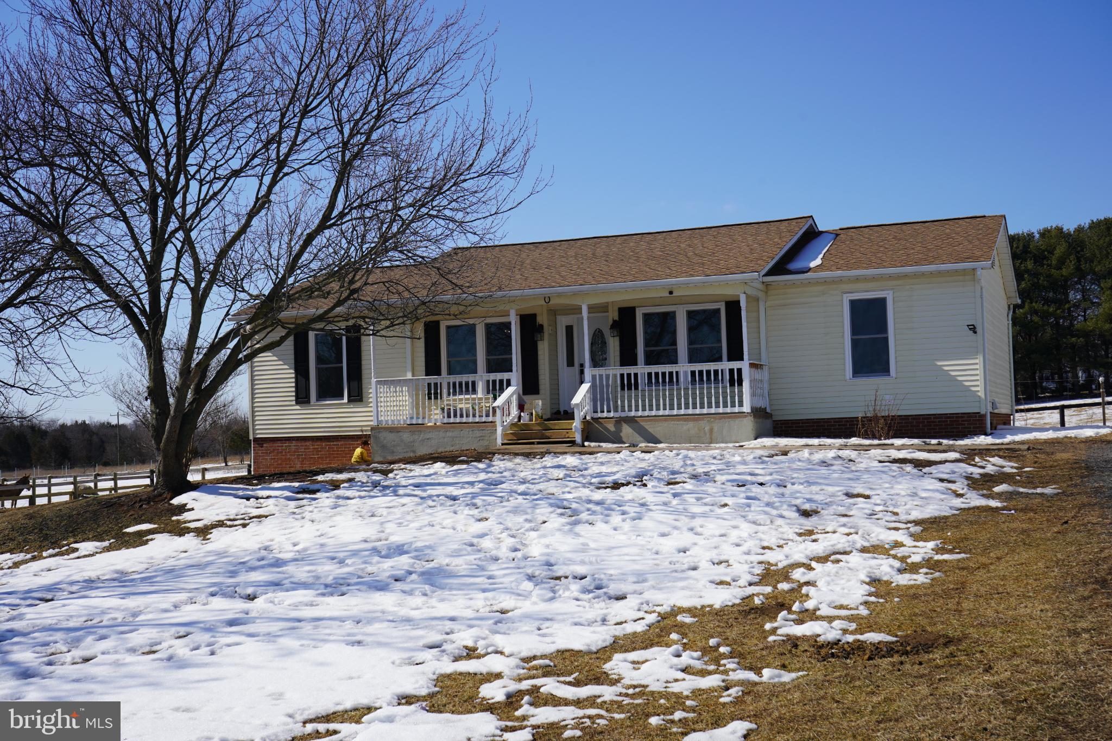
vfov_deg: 30.5
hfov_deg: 44.5
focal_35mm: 44
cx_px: 556
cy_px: 370
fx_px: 1359
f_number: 11
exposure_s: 1/250
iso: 100
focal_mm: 44
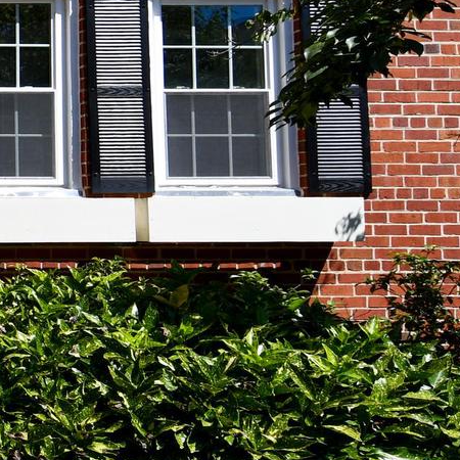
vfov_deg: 34.4
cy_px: 159
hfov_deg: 25.3
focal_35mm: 49
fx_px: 737
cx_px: -246
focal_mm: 12
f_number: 9
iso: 100
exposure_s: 1/320
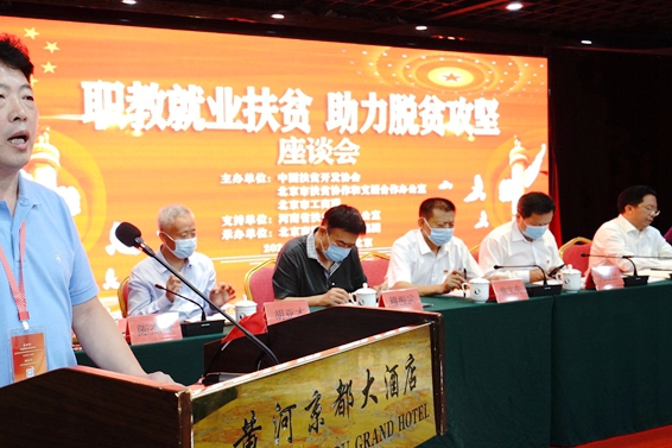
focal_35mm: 41
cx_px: 203
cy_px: 218
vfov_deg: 32.6
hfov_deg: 46.4
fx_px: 765
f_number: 7.1
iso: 6400
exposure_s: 1/125
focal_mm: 29
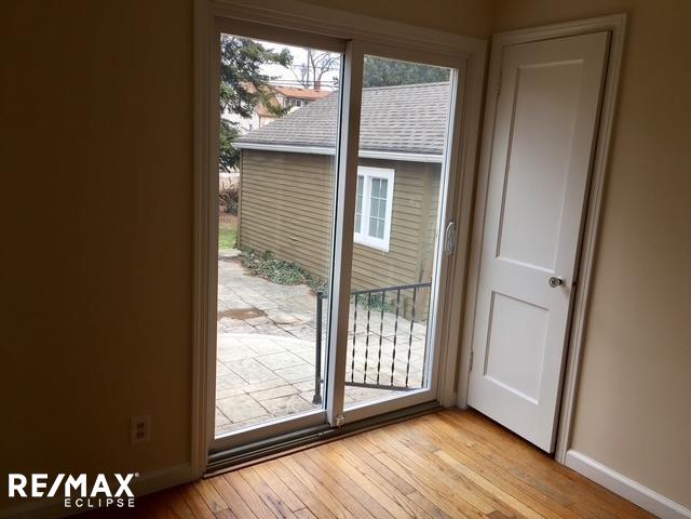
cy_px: 260
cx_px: 346
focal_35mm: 29
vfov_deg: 48.2
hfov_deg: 61.7
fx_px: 579
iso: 32
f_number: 2.2
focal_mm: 4.15
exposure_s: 1/120
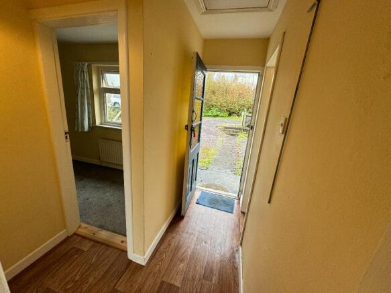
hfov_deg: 102.1
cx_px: 196
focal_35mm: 14
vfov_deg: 85.7
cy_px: 146
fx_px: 158
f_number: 2.2
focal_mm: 2.22
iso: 100
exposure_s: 1/99
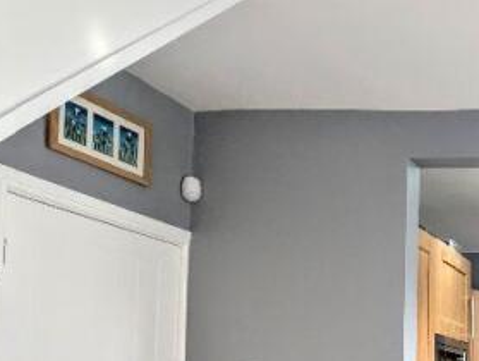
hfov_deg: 30.1
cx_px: 675
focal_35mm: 44
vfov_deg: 30.7
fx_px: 610
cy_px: 358
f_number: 1.7
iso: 72
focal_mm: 2.02
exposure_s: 1/154
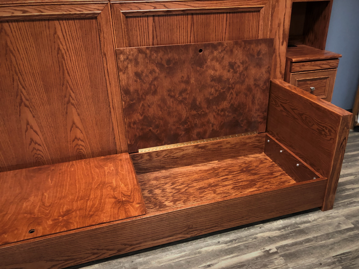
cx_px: 180
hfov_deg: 63.4
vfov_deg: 49.7
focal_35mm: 28
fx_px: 290
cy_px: 134
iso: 100
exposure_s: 1/11
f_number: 1.8
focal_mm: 3.99
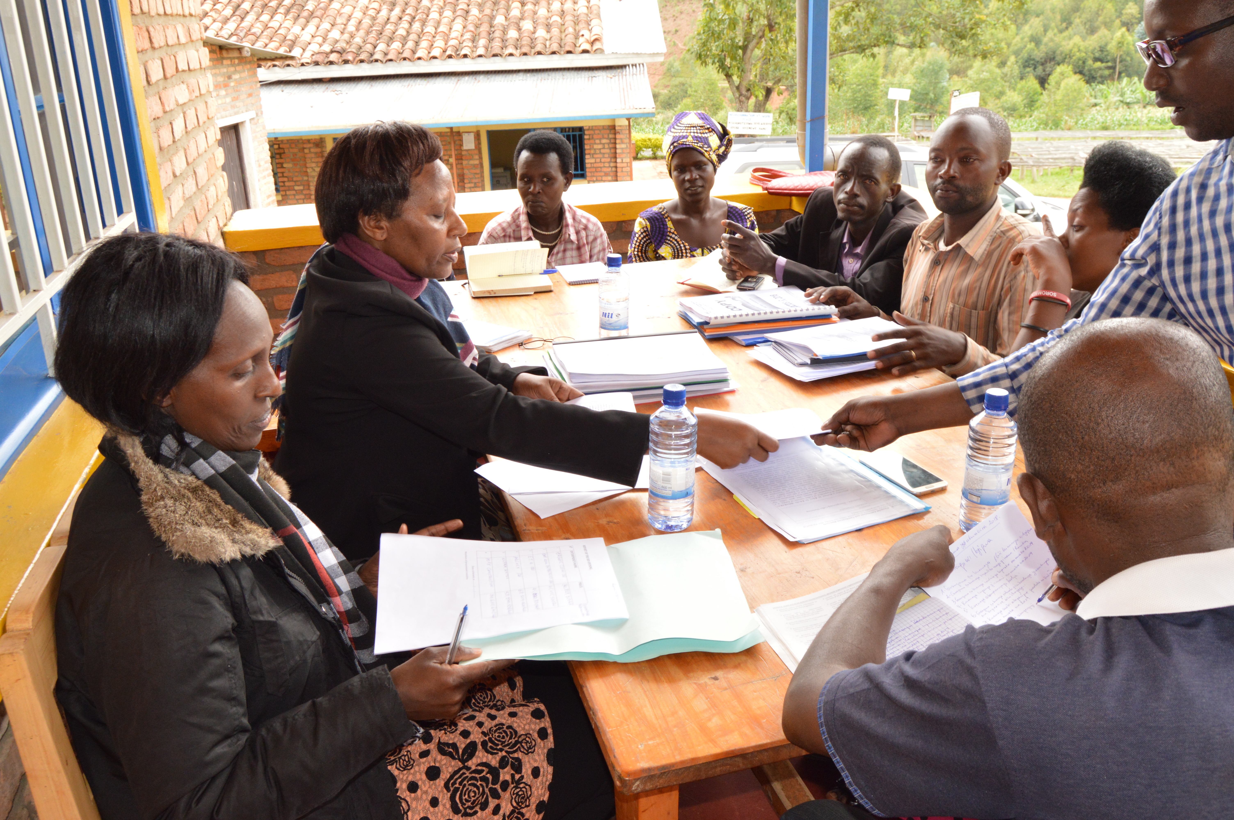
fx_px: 976
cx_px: 617
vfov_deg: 45.6
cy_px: 410
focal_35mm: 28
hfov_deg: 64.6
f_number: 9
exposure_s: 1/60
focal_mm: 19
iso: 800
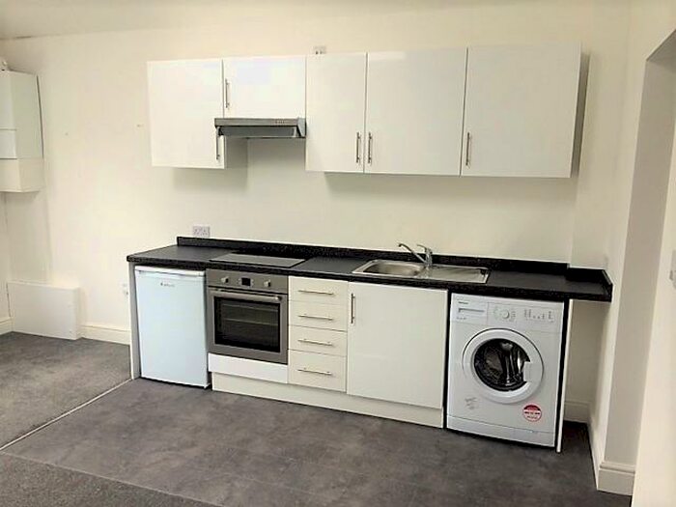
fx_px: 566
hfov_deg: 61.7
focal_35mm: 29
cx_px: 338
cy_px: 254
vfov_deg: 48.2
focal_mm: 4.15
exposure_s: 1/122
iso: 32
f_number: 2.2
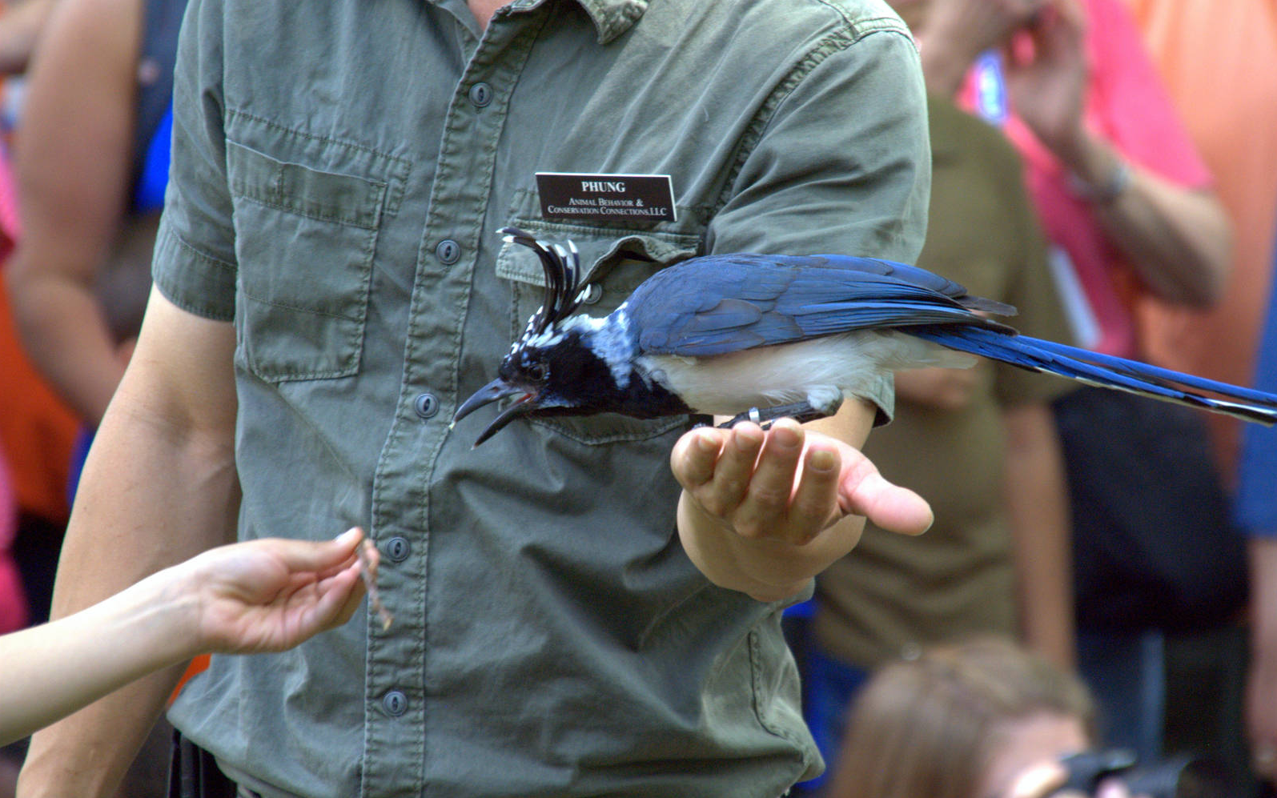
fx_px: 14966
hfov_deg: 4.9
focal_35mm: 430
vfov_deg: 3.1
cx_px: 639
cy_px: 377
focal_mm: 280
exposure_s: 1/160
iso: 1600
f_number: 9
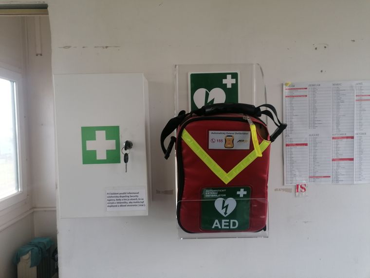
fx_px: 289
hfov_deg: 65.3
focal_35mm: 27
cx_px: 185
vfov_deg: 51.4
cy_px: 139
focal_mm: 4.75
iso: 64
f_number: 1.8
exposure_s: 1/50
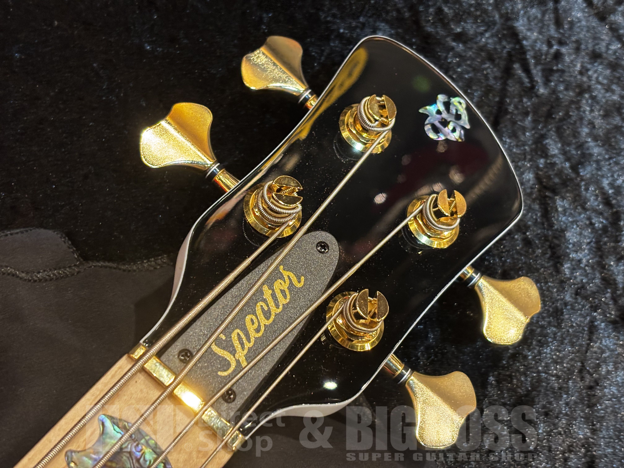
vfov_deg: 28.0
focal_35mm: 52
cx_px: 312
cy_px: 234
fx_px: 937
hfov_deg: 36.8
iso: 250
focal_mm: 5.96
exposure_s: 1/40
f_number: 1.6
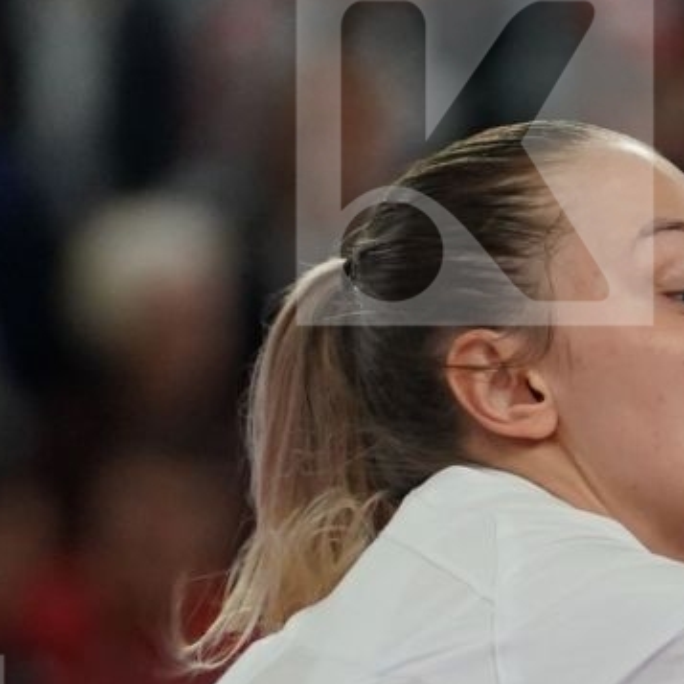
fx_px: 25262
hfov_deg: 1.6
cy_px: 830
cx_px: 475
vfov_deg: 1.6
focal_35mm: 1130
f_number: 2.8
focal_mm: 176
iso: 1600
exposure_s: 1/1000
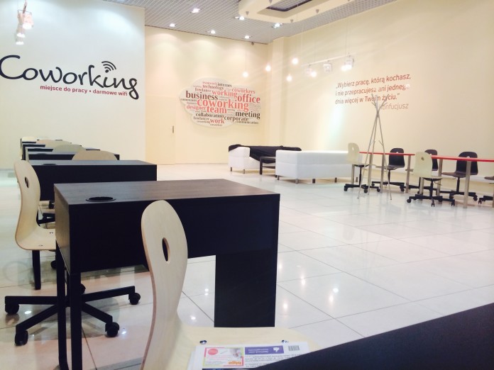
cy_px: 185
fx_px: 428
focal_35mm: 30
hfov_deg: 60.0
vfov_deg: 46.8
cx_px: 247
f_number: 2.2
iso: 50
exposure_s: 1/30
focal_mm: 4.12
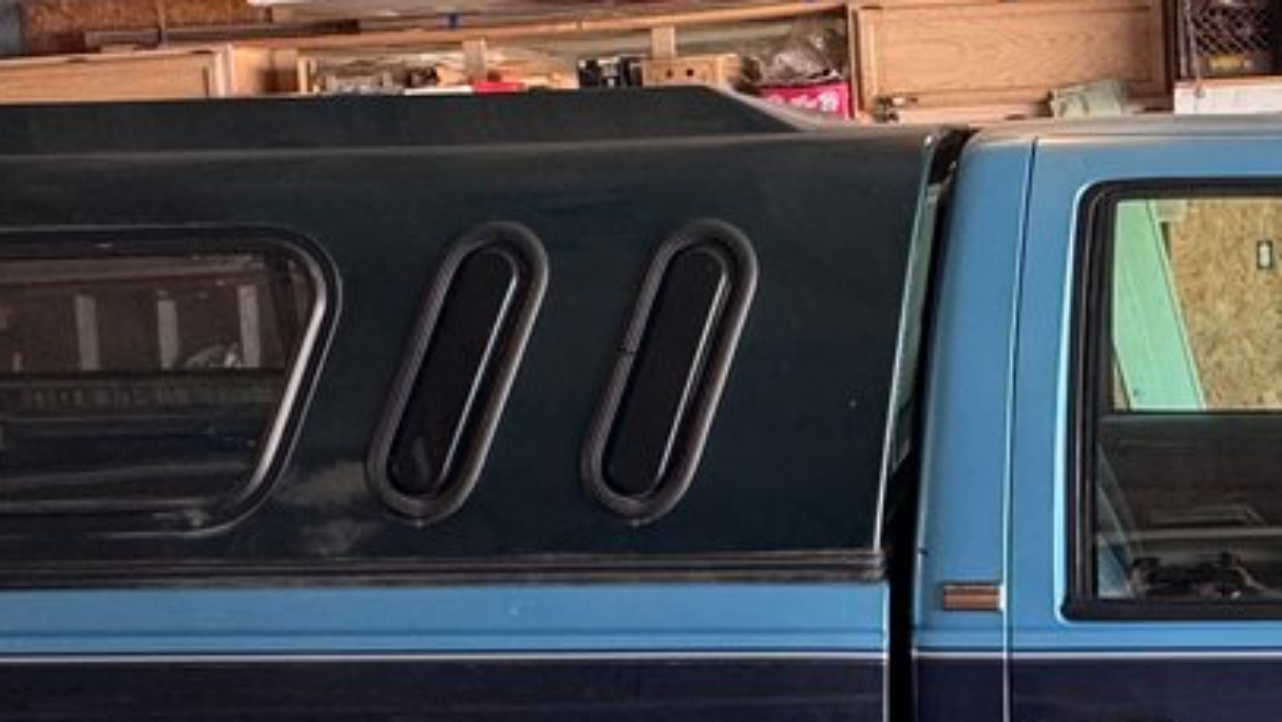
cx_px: 1059
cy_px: 309
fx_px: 1938
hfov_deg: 35.2
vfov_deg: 21.1
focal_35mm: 57
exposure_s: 1/99
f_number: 2.2
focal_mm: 2.22
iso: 160
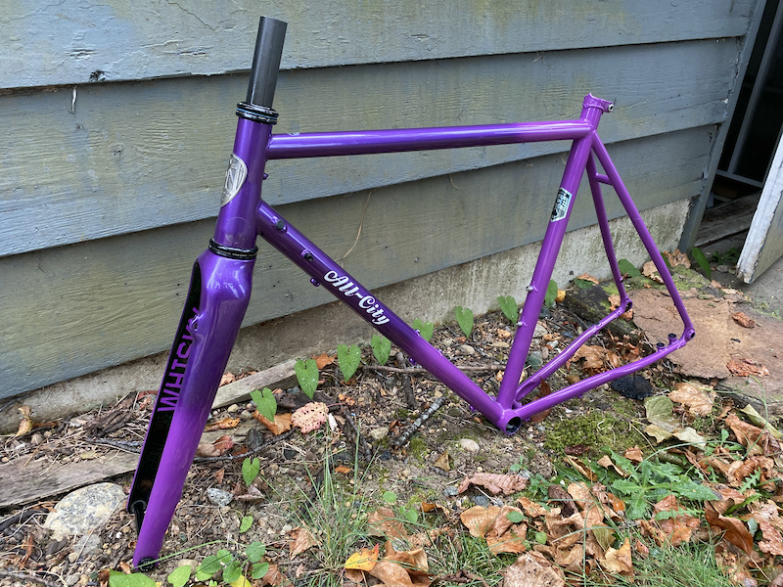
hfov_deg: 67.3
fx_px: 588
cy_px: 294
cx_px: 392
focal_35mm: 26
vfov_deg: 53.1
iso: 125
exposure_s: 1/100
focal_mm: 4.25
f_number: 1.8
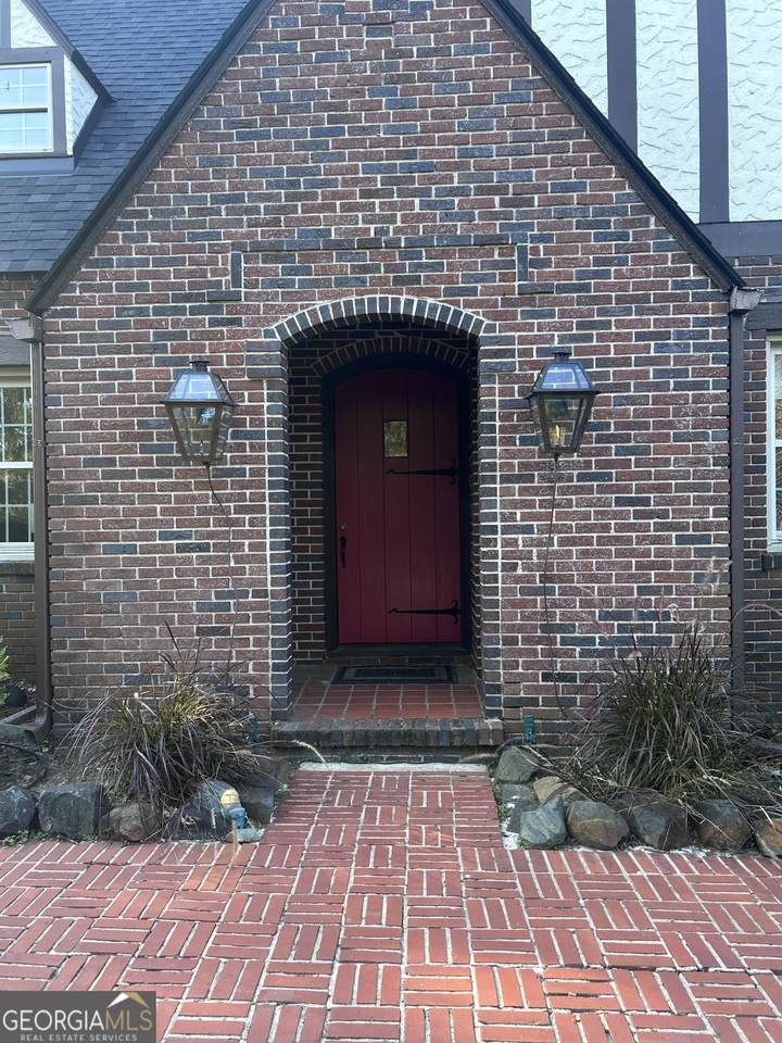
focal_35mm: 26
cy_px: 522
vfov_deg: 67.3
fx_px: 783
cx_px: 391
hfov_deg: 53.1
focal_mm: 5.7
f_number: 1.5
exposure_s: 1/121
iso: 40
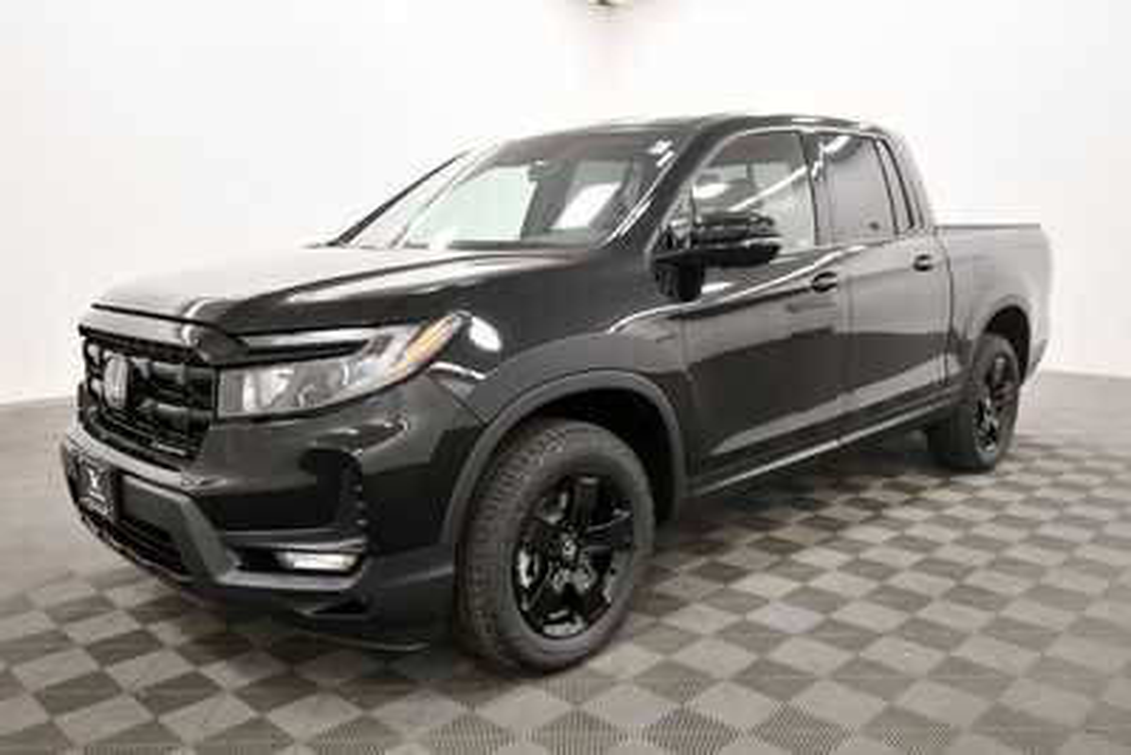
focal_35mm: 28
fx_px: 880
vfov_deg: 46.4
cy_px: 378
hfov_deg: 65.5
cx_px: 566
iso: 1800
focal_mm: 19
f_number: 5.6
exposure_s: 1/125
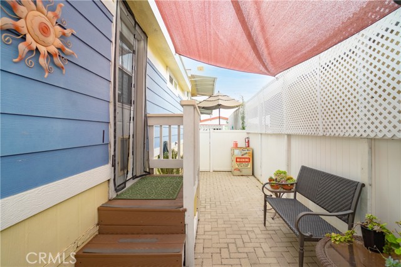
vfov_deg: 77.3
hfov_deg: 100.4
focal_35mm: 15
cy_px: 134
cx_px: 200
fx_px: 167
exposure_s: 1/50
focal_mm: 10
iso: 100
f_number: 7.1
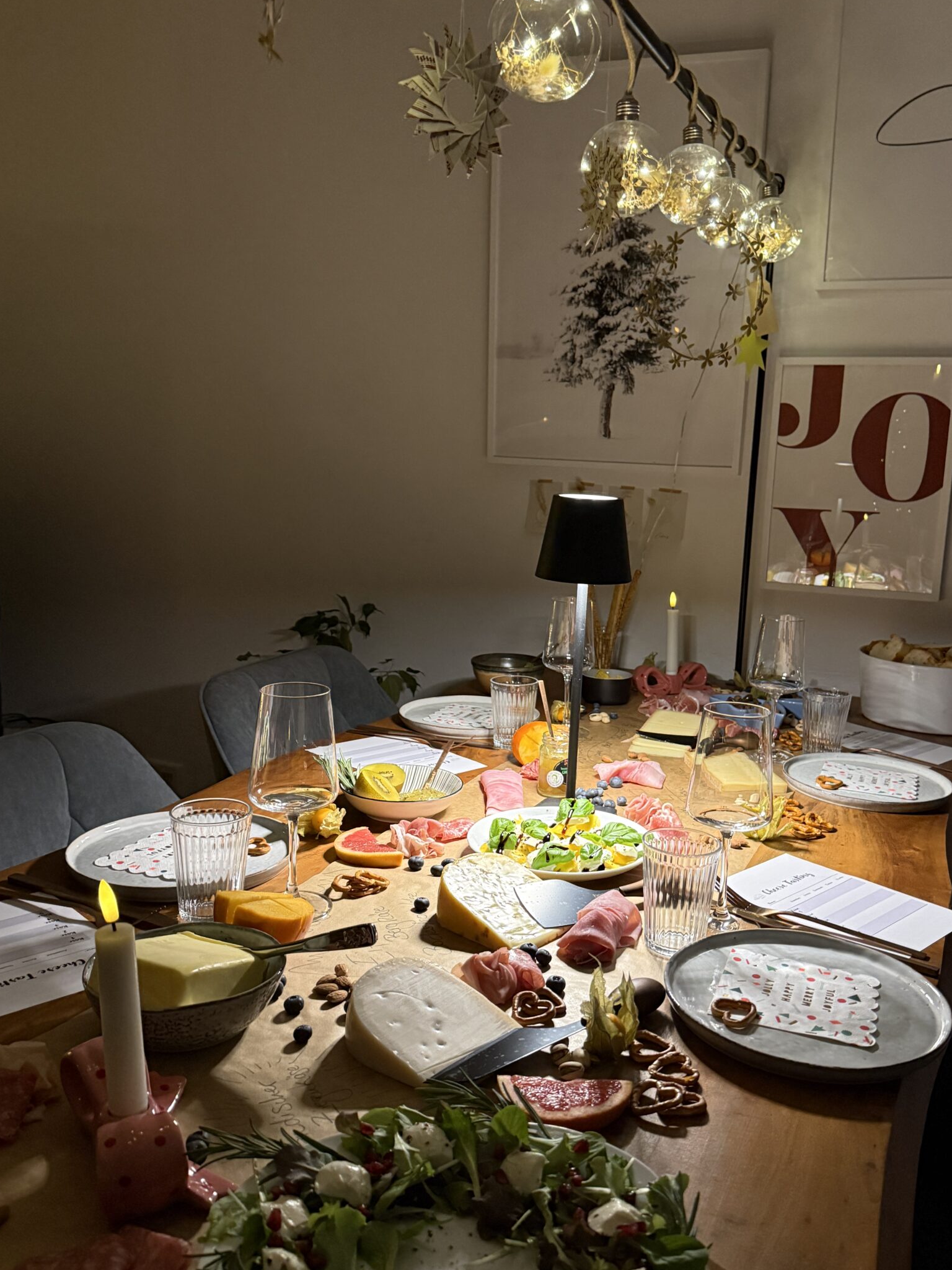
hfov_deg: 46.6
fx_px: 1100
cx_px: 561
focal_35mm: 30
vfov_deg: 59.9
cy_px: 657
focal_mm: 6.76
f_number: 1.78
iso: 800
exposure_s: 1/60
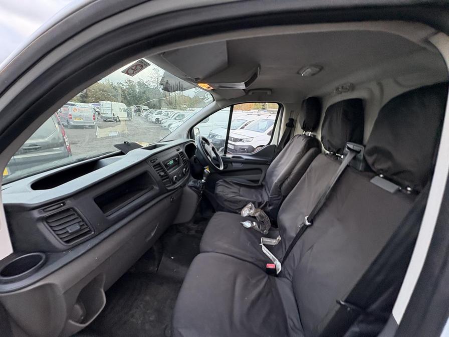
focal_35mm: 14
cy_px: 168
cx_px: 224
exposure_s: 1/76
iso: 250
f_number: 2.2
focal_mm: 2.22
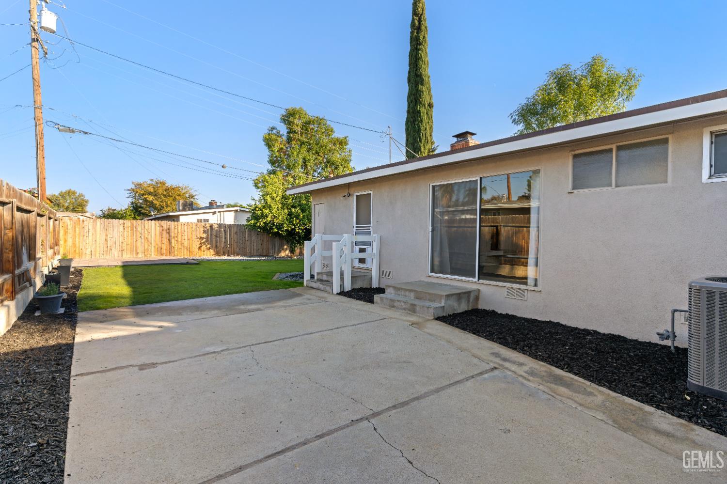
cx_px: 364
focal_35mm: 17
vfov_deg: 70.4
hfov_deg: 93.3
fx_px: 343
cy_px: 242
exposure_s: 1/500
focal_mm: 17
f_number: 7.1
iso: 100
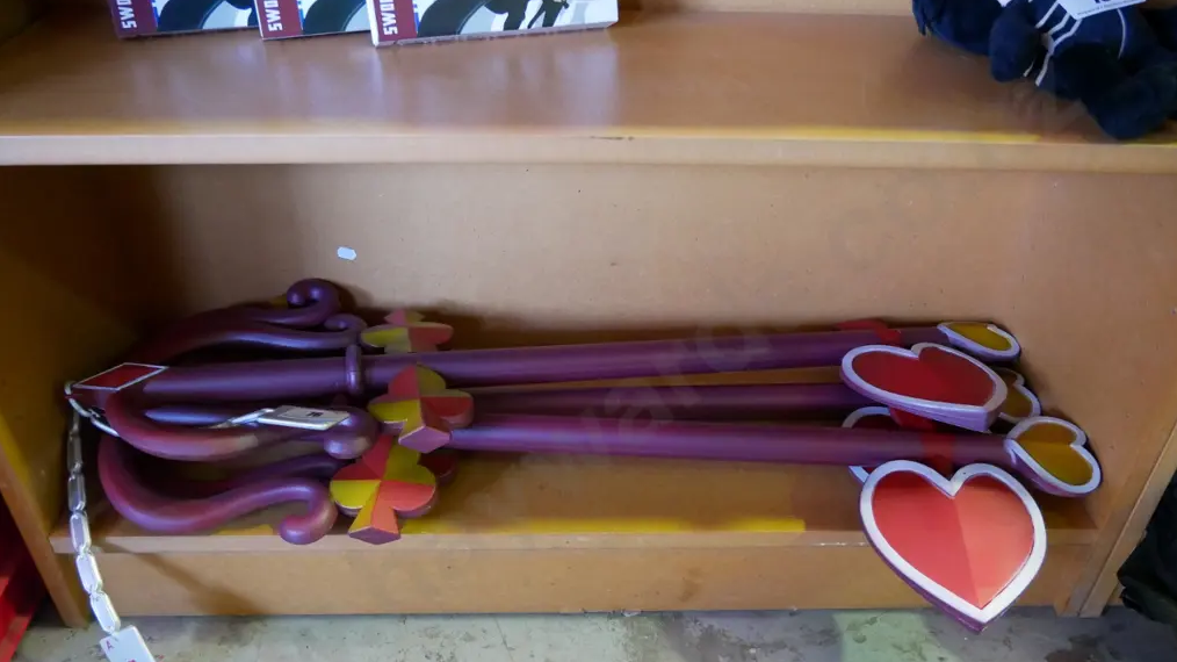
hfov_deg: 59.5
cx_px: 593
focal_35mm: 33
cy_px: 440
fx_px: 1030
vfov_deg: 35.3
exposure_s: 1/60
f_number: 3.7
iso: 2500
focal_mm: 15
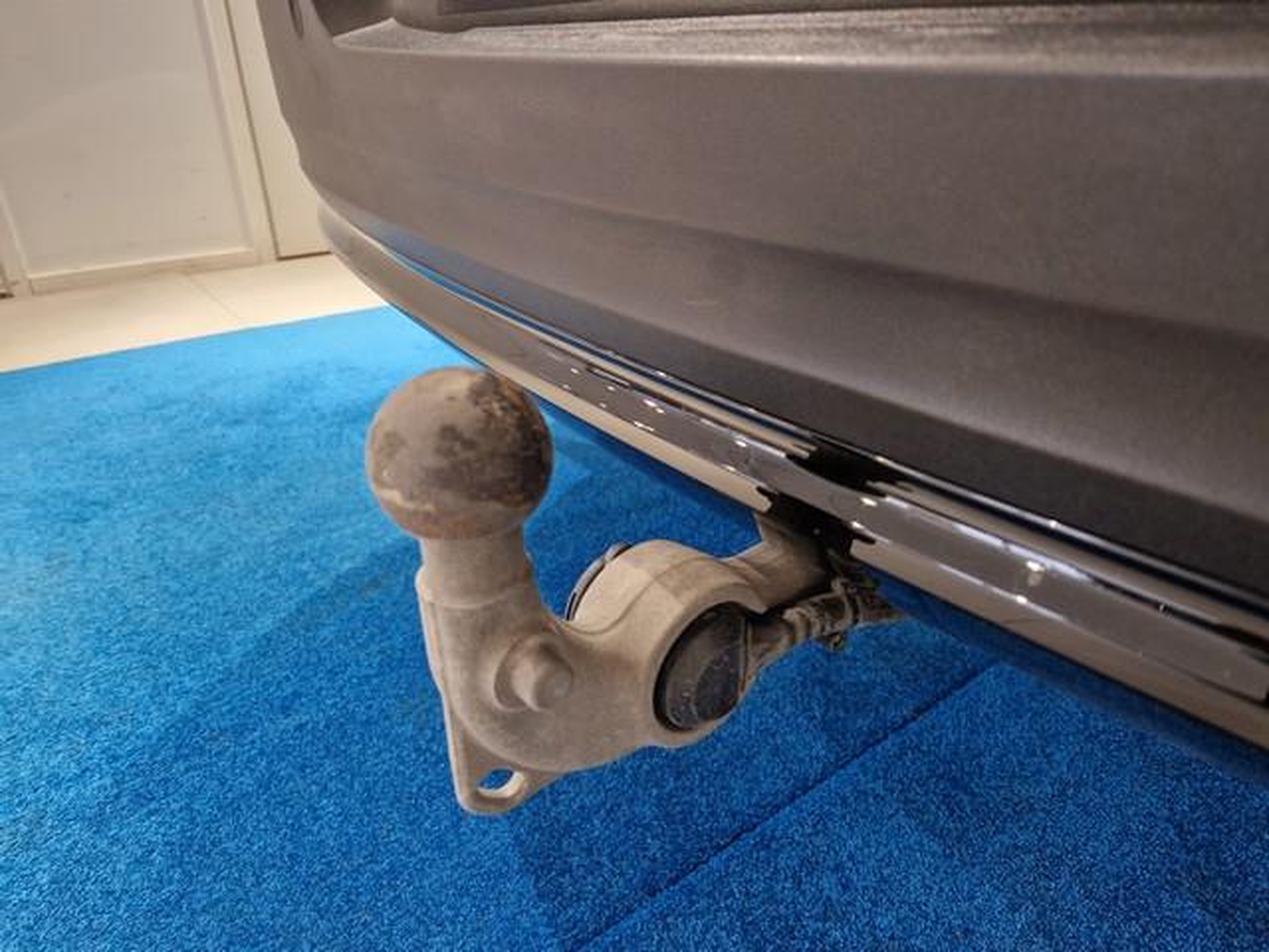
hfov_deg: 73.9
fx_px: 843
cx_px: 634
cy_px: 476
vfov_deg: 58.9
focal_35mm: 23
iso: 250
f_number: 1.8
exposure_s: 1/100
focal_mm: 5.4
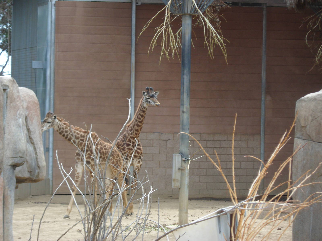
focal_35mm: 201
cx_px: 161
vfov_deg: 7.4
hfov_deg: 9.8
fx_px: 1870
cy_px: 120
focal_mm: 36.2
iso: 80
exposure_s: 1/125
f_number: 5.6
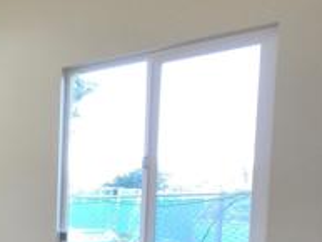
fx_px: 400
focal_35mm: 43
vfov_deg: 31.3
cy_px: 237
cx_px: -205
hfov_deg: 25.7
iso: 80
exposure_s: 1/60
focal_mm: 2.2
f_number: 2.2
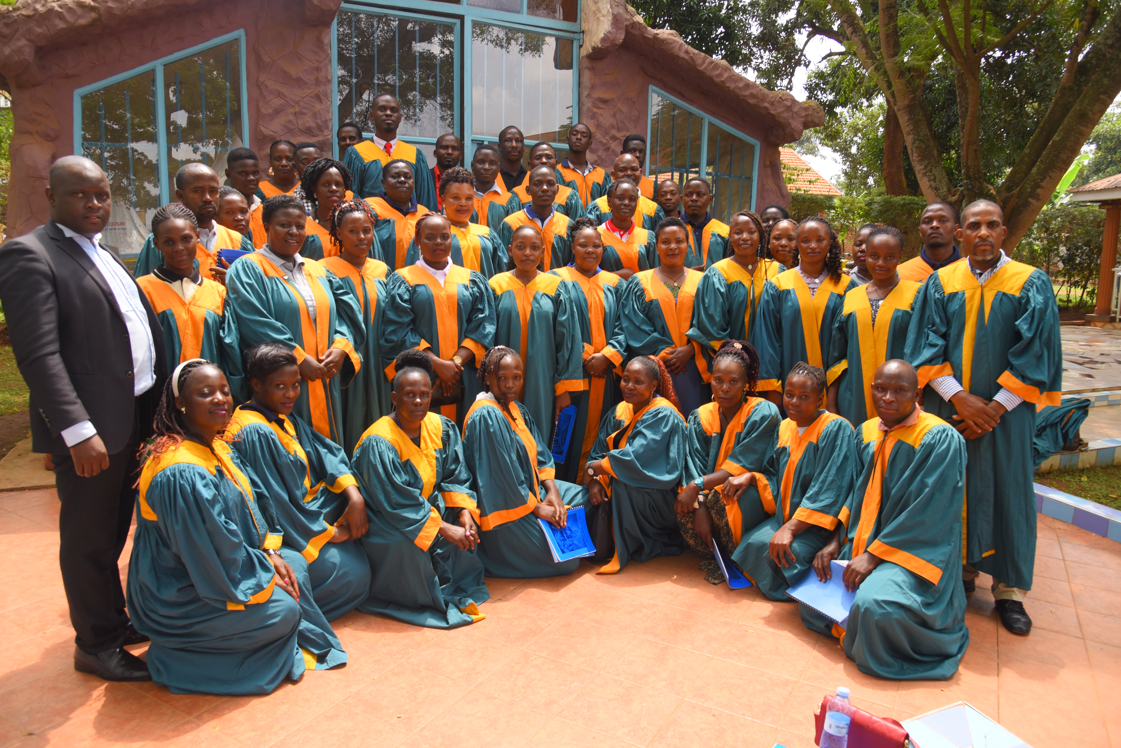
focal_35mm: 24
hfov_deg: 73.7
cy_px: 374
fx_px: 748
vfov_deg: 53.2
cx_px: 560
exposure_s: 1/160
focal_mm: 24
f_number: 6.3
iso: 250
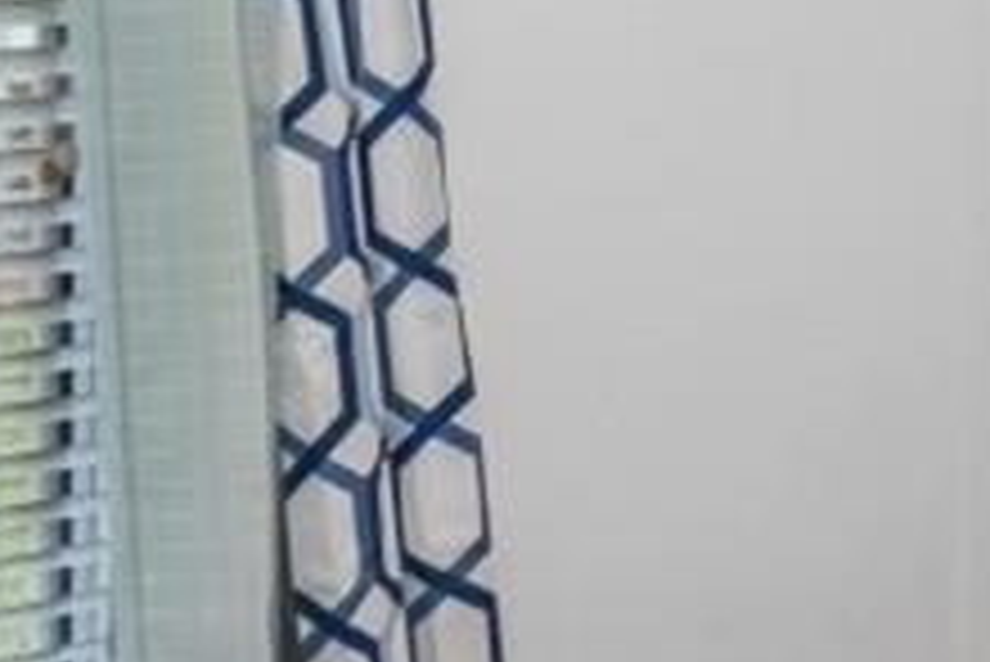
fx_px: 2999
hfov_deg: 16.8
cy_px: -162
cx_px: 1526
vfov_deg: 12.3
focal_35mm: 109
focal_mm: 10
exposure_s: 1/1.67
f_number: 9
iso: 250
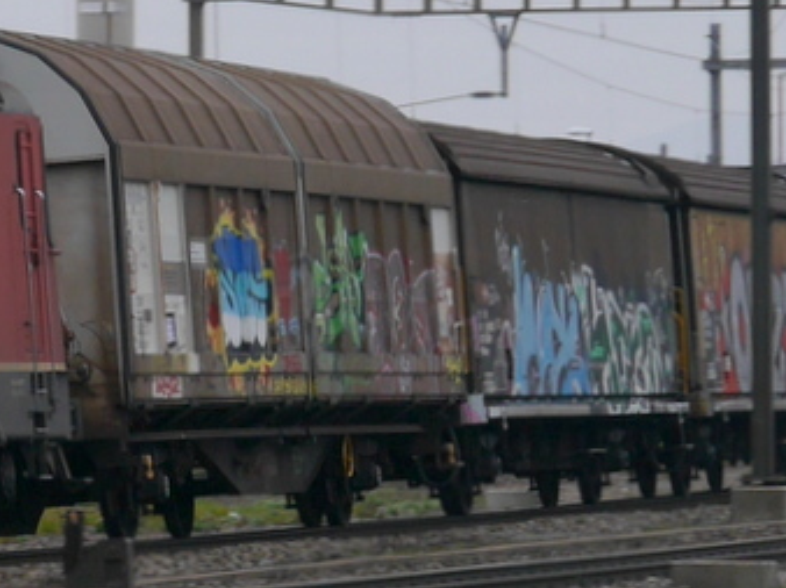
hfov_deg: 6.6
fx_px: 6784
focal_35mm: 299
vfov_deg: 5.0
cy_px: 229
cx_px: -5
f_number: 5.6
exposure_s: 1/100
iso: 160
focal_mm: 42
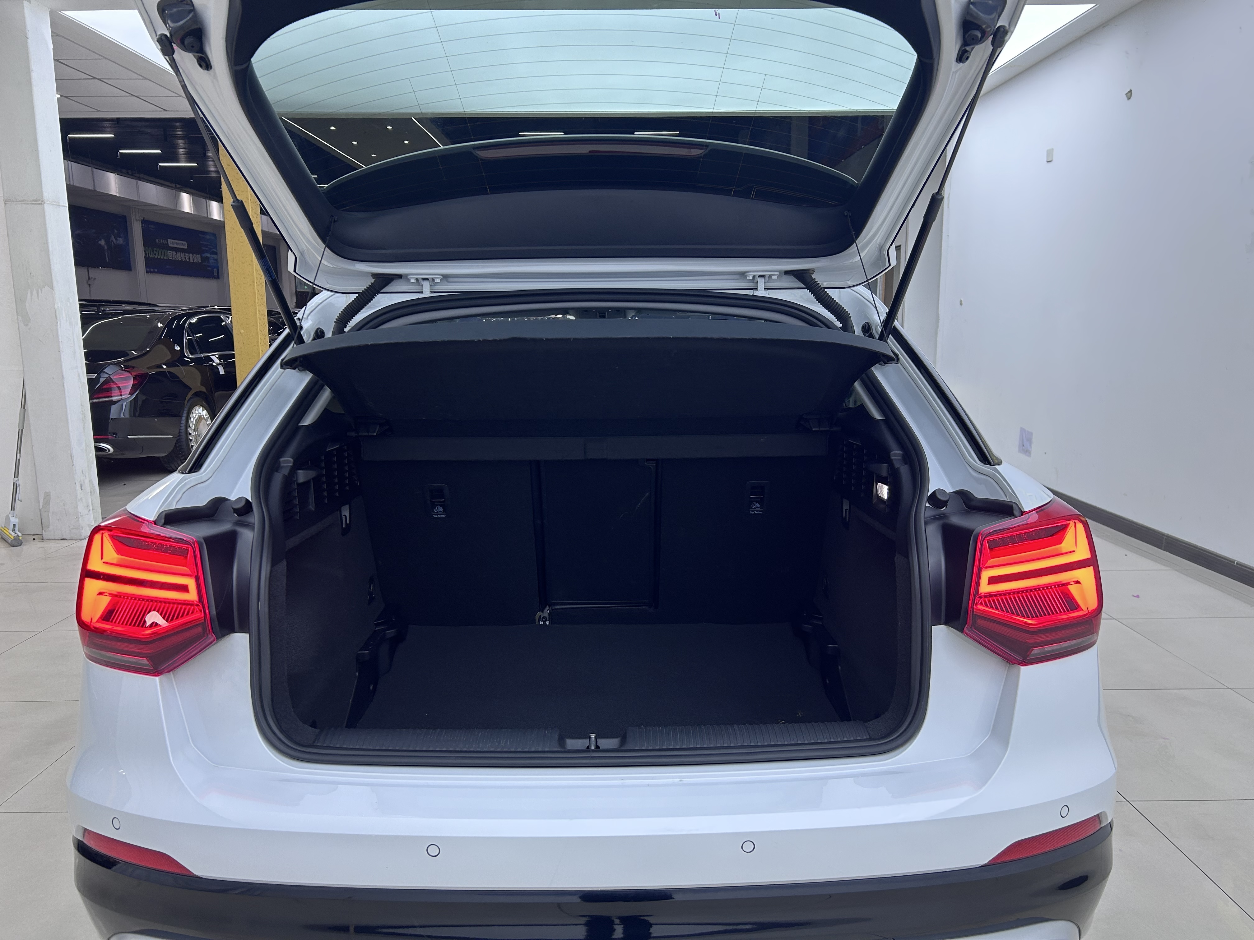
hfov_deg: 67.3
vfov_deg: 53.1
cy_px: 470
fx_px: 942
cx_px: 627
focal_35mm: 26
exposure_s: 1/100
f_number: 1.5
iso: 64
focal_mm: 5.7
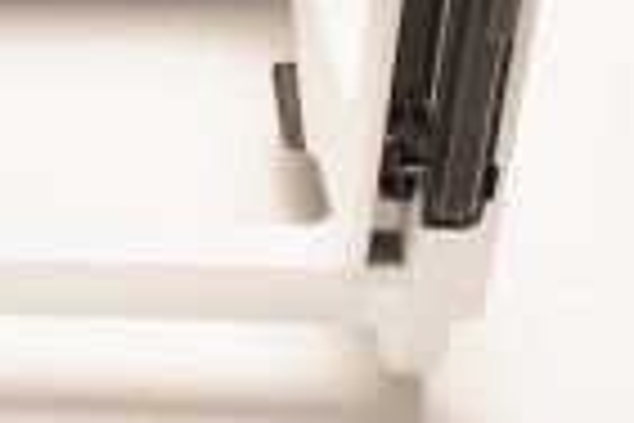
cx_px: -252
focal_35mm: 213
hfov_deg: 9.4
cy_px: -335
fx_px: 3751
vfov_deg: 6.3
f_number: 18
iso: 320
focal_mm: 50
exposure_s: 1/160
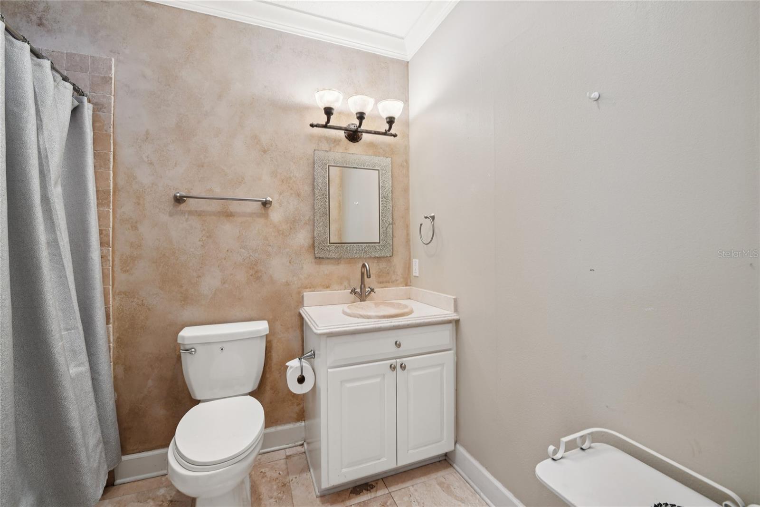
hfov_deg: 104.3
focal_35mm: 14
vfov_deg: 81.2
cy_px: 254
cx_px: 380
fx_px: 295
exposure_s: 1/13
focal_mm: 14
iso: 400
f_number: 8
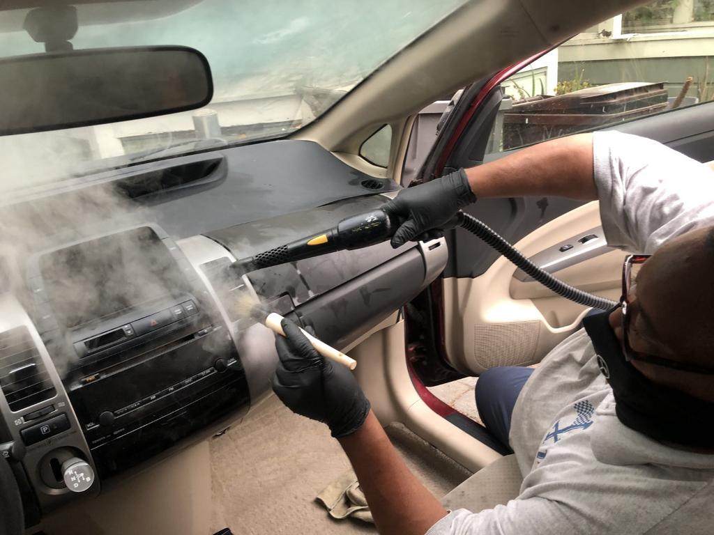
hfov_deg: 63.4
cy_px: 268
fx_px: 578
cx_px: 357
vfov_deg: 49.7
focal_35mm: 28
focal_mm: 3.99
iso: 40
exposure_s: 1/24
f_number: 1.8
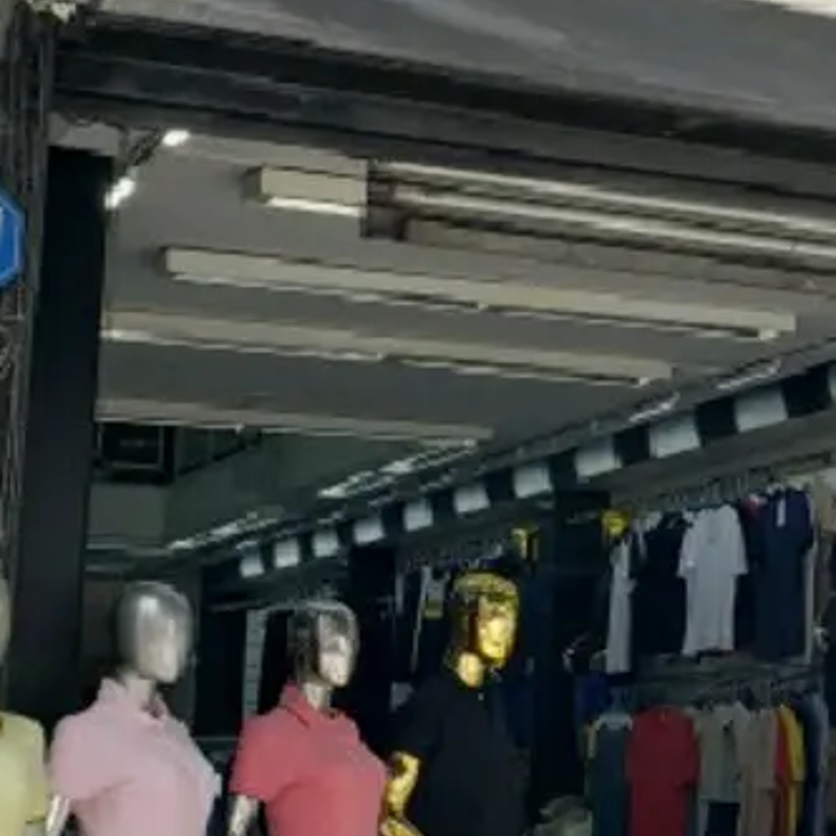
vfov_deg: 21.6
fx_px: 2186
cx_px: 854
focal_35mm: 80
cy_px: 280
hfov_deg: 20.9
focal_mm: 4.3
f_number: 2.4
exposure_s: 1/250
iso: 50
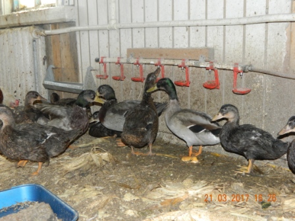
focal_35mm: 47
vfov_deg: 30.9
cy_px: 110
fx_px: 401
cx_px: 148
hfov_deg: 40.4
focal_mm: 8.4
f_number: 3.6
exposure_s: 1/50
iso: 200
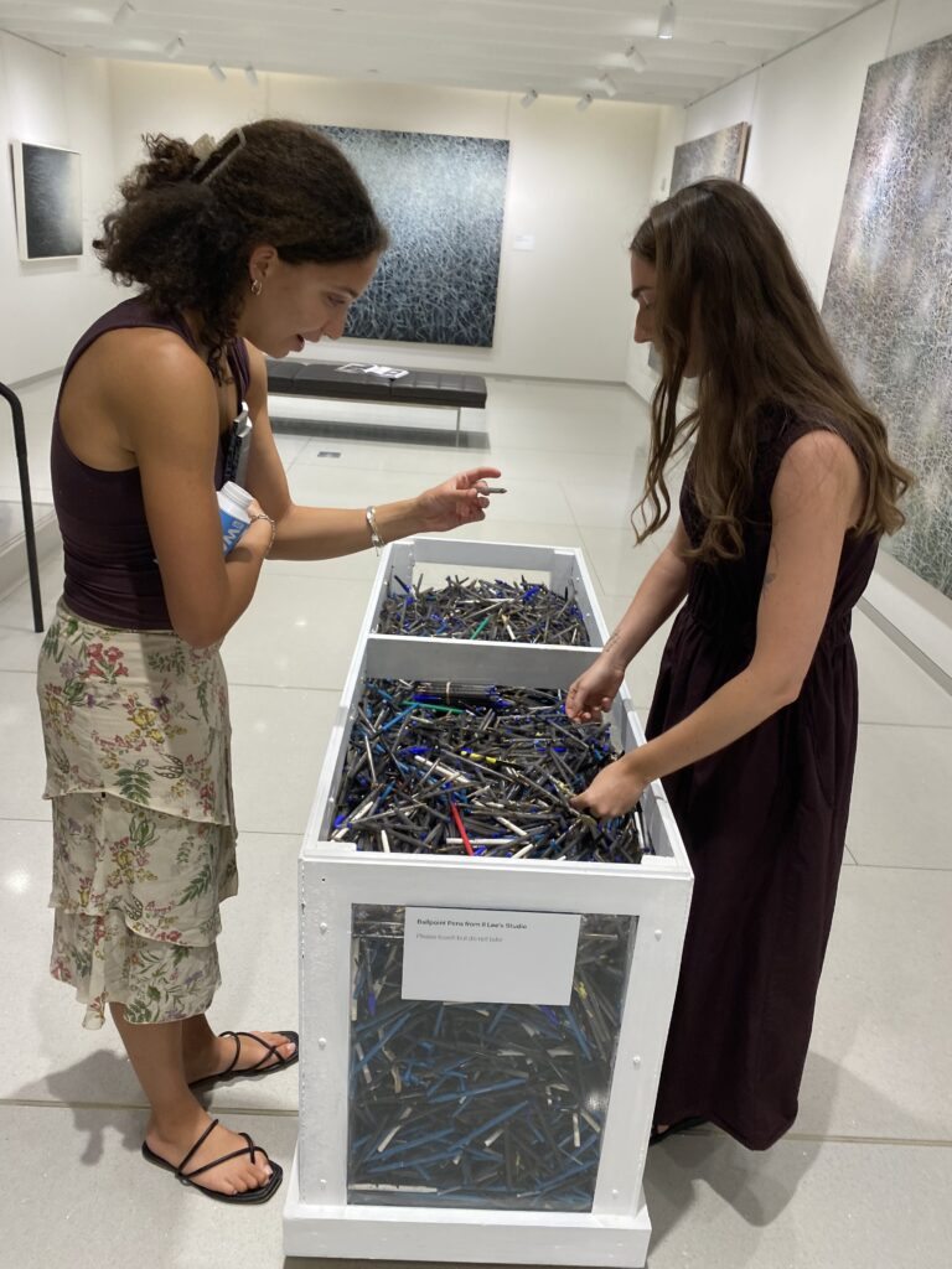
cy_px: 634
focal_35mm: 26
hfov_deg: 53.1
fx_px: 953
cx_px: 476
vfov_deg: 67.3
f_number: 1.8
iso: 80
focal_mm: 4.25
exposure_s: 1/100
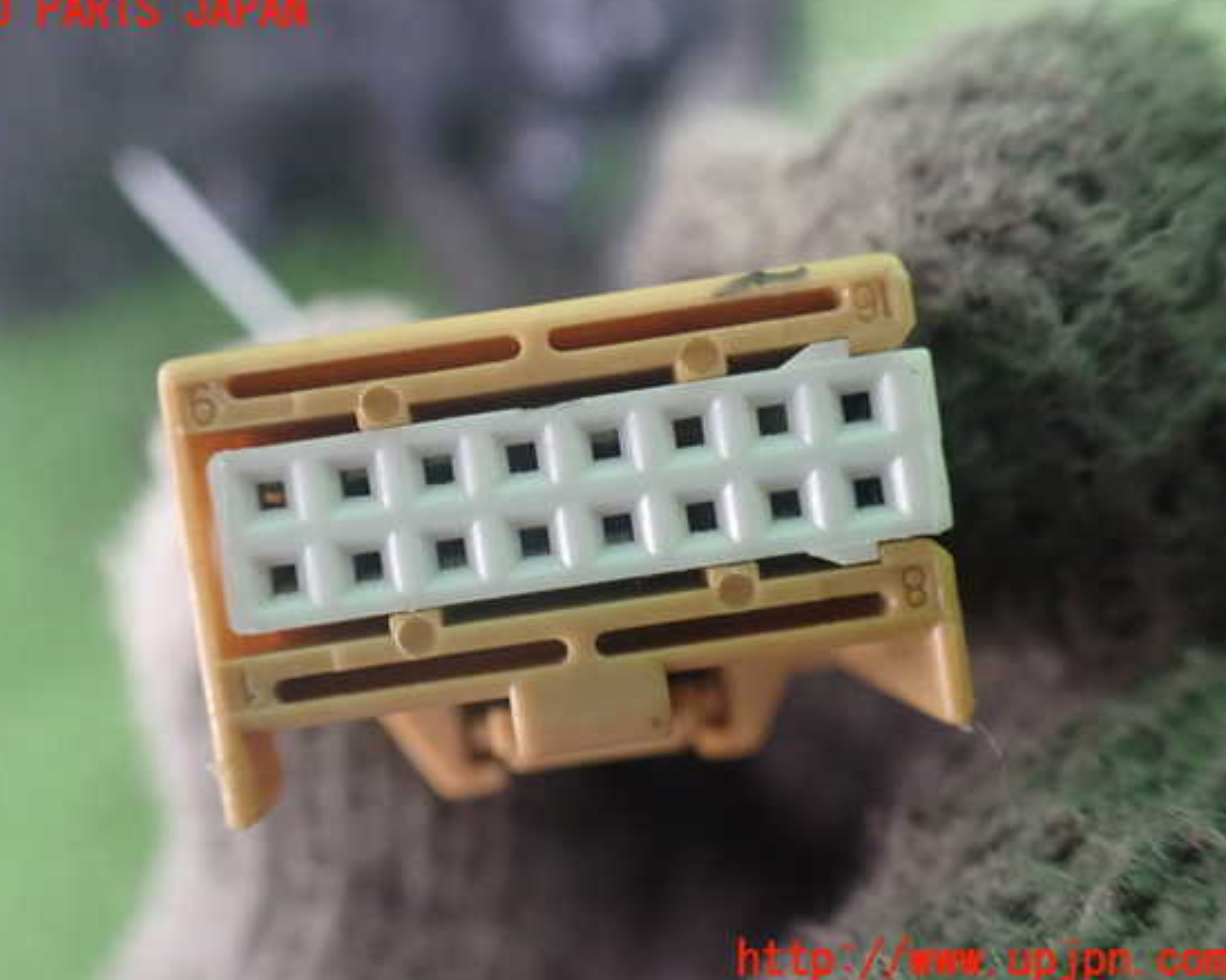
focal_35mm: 32
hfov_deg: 55.6
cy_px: 487
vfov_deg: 45.8
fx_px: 1161
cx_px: 572
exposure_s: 1/30
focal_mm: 5.4
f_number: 2.3
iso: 1000
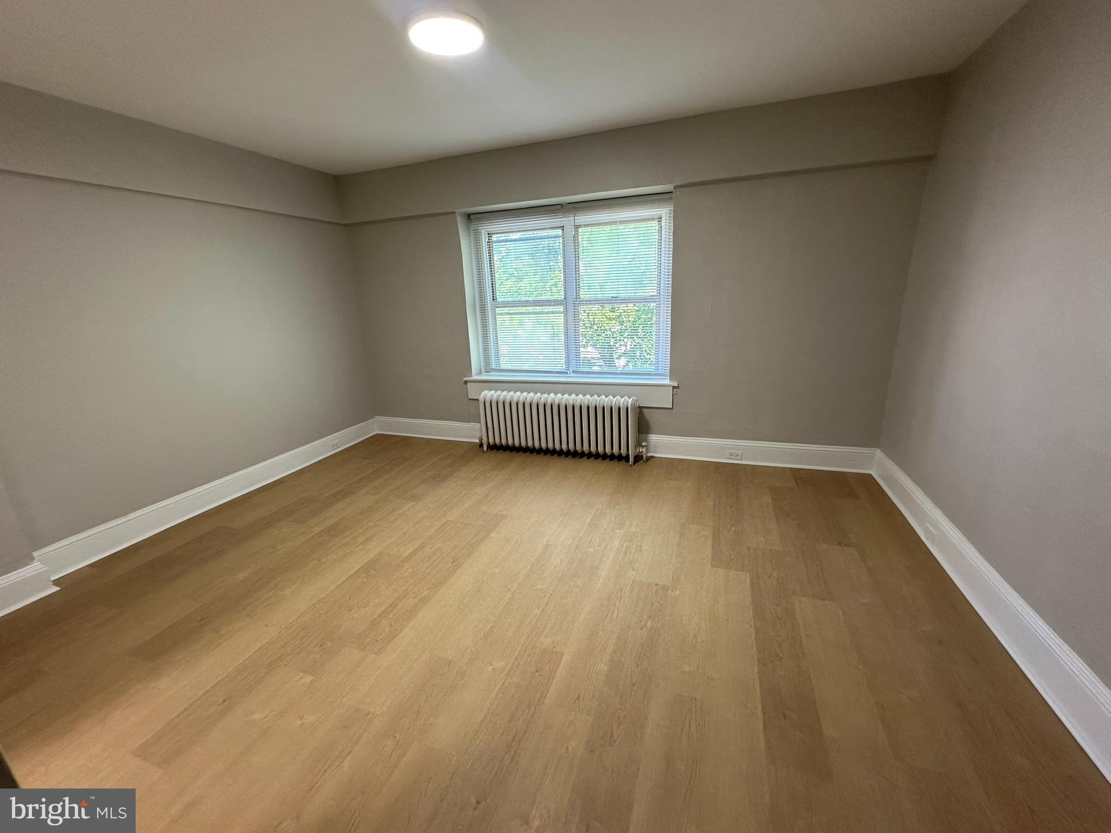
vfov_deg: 85.7
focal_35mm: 14
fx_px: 449
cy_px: 416
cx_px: 556
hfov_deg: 102.1
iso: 160
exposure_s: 1/120
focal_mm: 2.22
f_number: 2.2
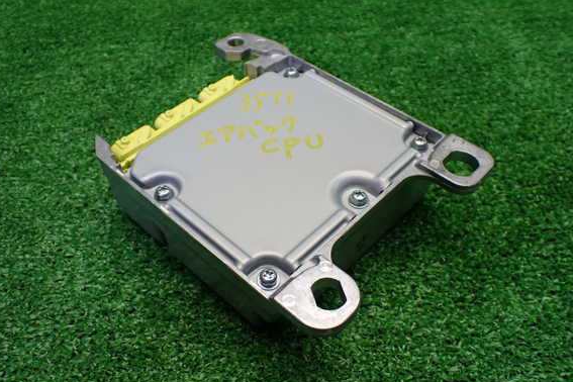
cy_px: 194
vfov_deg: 40.0
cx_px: 278
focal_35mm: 33
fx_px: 525
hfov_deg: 57.2
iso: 250
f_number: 2.3
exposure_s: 1/125
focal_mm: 5.4
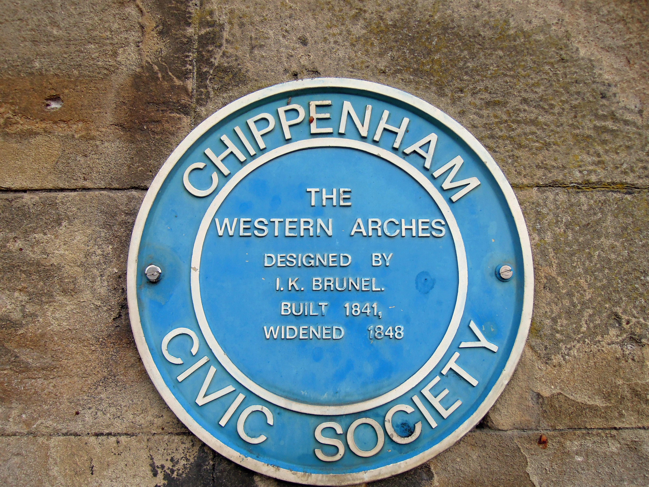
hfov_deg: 71.6
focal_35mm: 24
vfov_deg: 56.8
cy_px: 244
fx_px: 450
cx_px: 324
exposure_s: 1/80
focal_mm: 4.3
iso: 160
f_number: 2.8
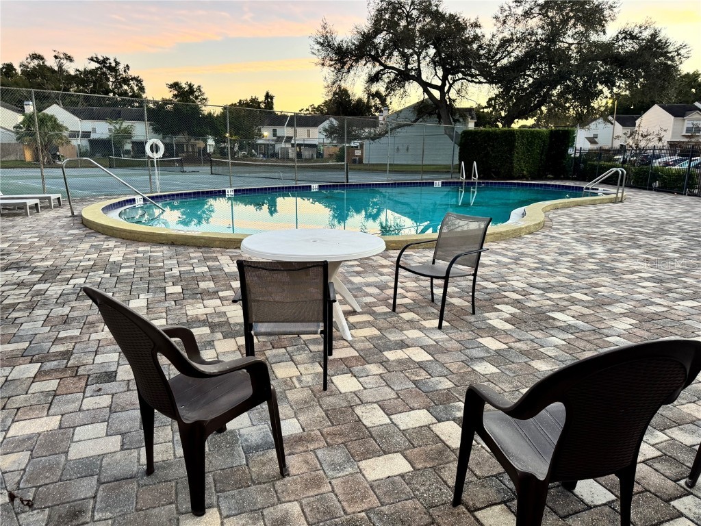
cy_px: 263
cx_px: 350
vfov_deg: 56.8
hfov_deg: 71.6
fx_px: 486
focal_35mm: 24
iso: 250
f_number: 1.78
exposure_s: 1/60
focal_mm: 6.76
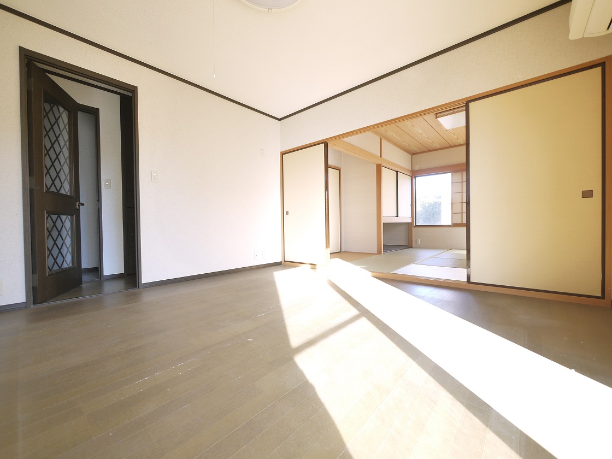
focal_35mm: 14
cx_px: 306
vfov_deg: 85.7
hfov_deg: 102.1
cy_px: 230
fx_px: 248
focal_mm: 7
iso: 250
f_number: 4
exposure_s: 1/60
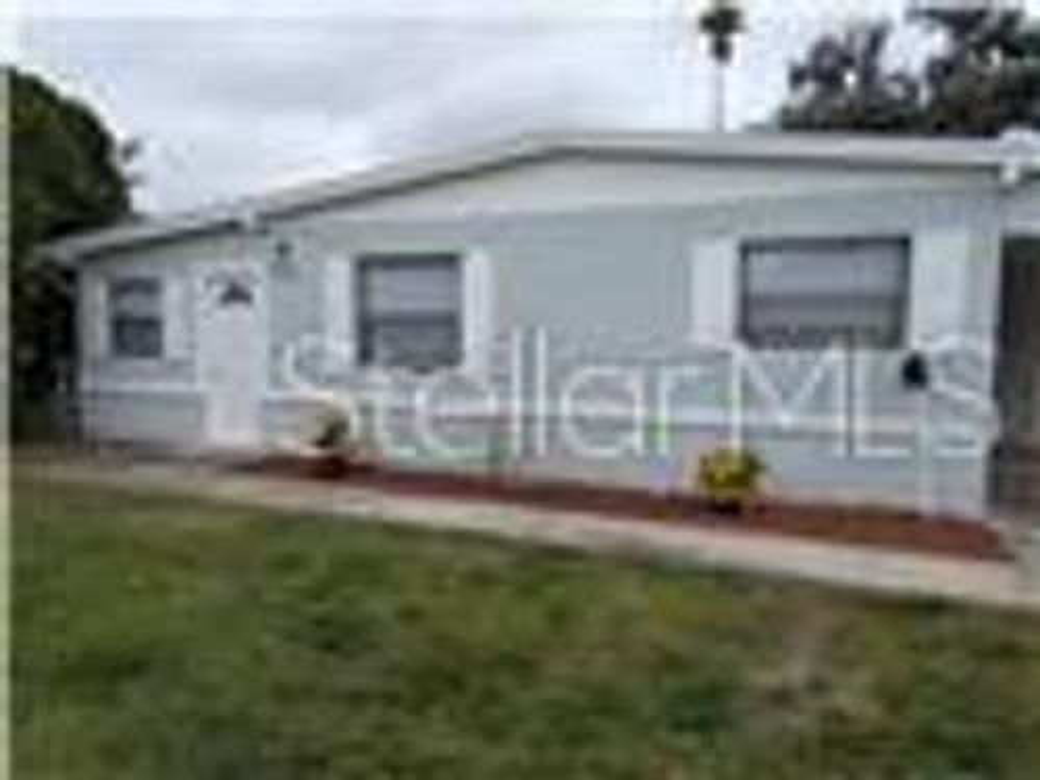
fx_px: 721
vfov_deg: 56.8
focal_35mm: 24
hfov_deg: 71.6
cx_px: 520
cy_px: 390
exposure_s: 1/1490
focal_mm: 6.81
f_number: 1.85
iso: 48
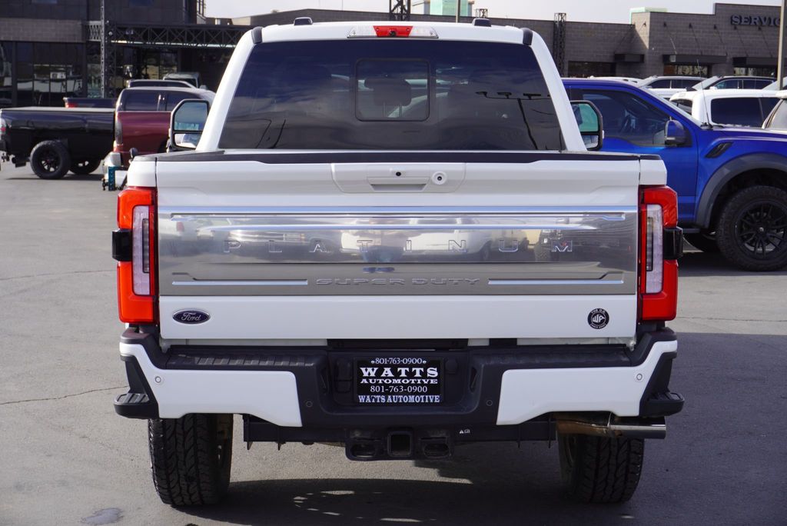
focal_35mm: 66
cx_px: 394
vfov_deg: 20.6
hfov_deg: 30.5
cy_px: 263
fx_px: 1444
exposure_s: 1/125
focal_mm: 44
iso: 100
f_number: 9
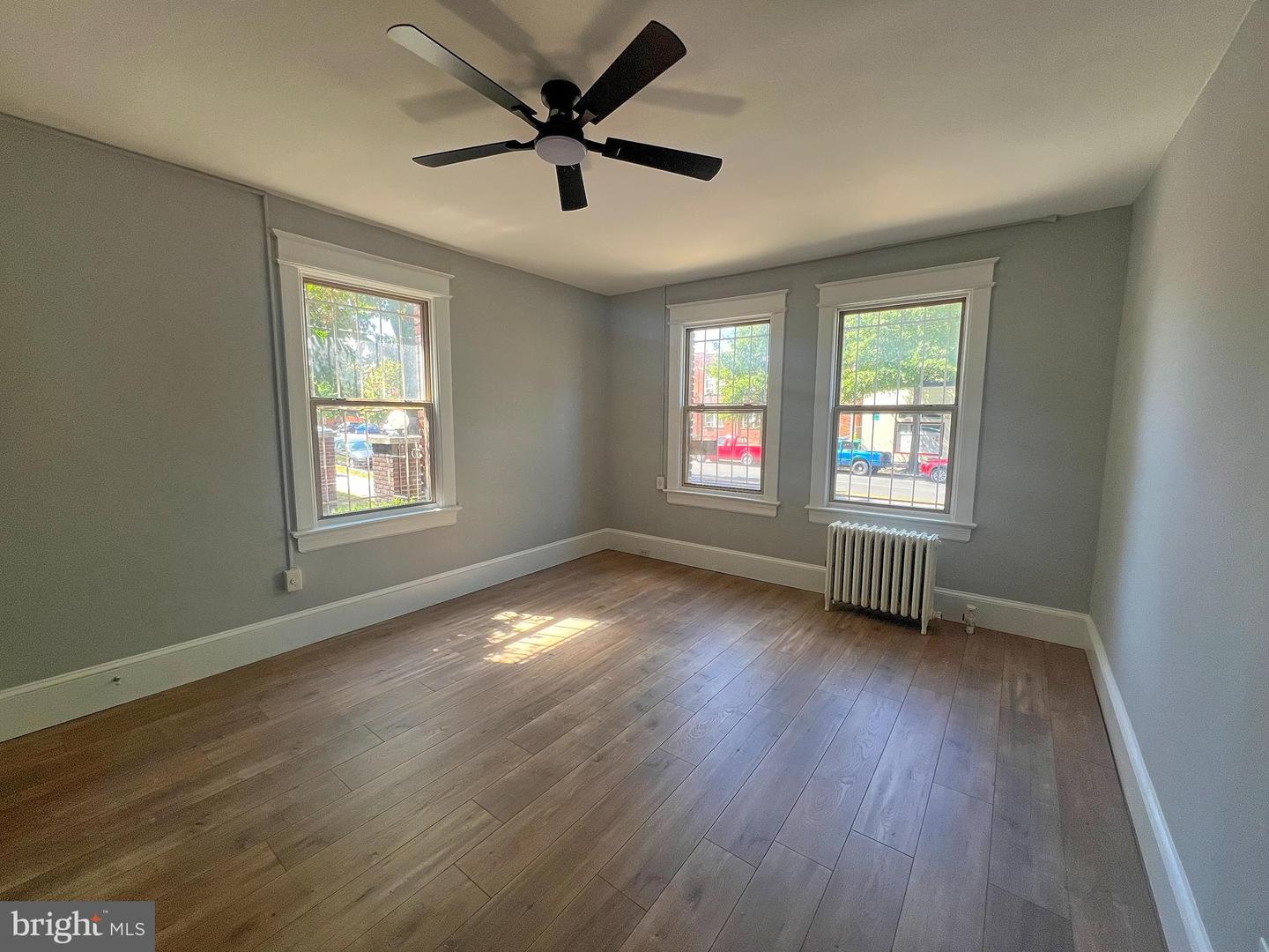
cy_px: 476
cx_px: 634
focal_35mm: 13
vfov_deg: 89.9
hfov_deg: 106.2
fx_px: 477
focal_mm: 1.6
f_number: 1.8
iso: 64
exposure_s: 1/99
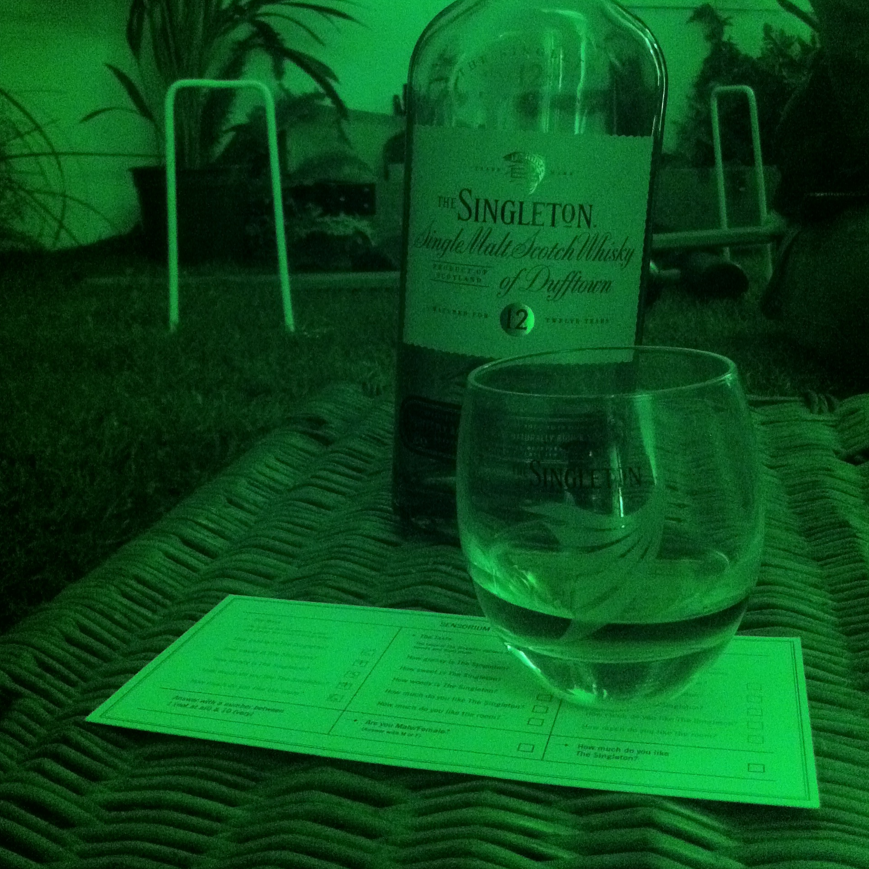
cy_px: 284
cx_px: 431
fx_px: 1193
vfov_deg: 39.5
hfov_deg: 40.0
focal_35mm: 42
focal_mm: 3.85
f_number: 2.8
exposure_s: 1/15
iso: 1000
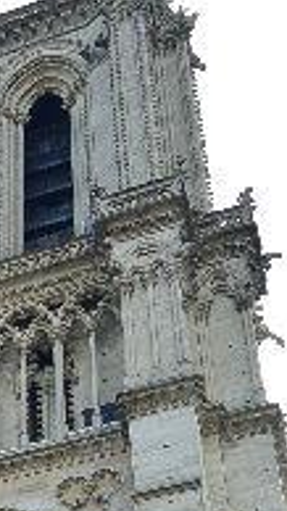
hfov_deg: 12.0
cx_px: -212
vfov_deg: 19.9
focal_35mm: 94
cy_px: 745
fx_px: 1273
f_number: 4.5
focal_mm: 11
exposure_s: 1/500
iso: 100
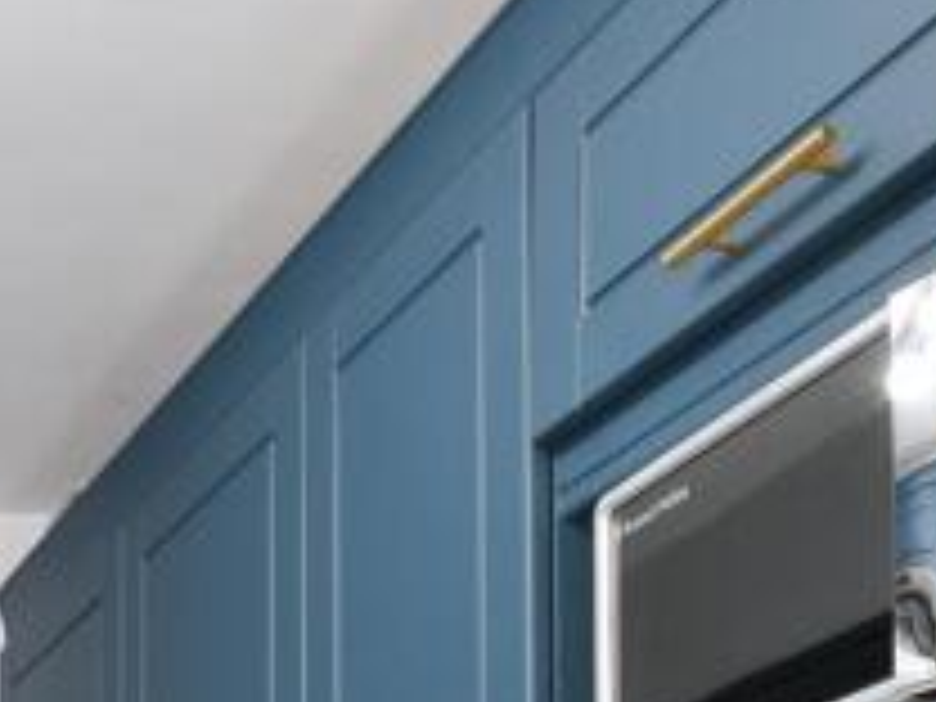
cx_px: -292
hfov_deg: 24.0
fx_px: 1920
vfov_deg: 16.9
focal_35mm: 71
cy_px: 1289
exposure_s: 1
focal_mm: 10
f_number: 8
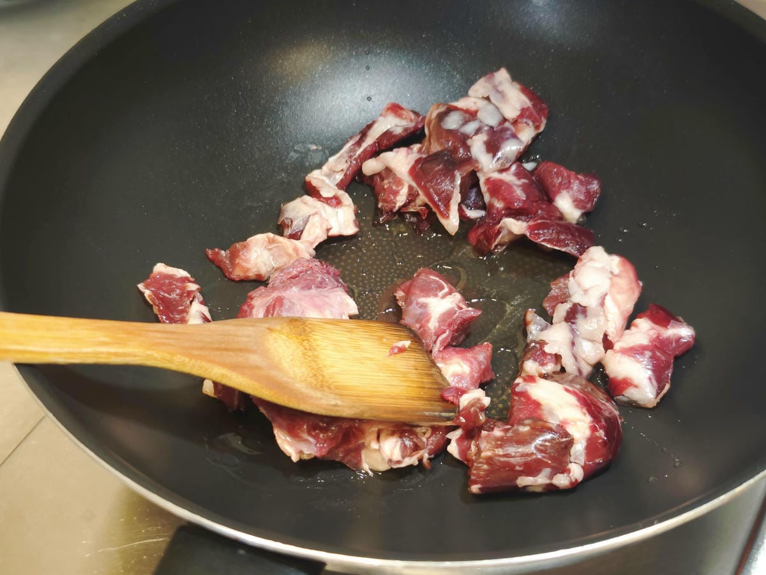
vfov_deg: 29.1
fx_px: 1106
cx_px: 383
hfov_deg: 38.2
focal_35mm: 50
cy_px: 288
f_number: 1.63
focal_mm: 8.72
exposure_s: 1/60
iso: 640
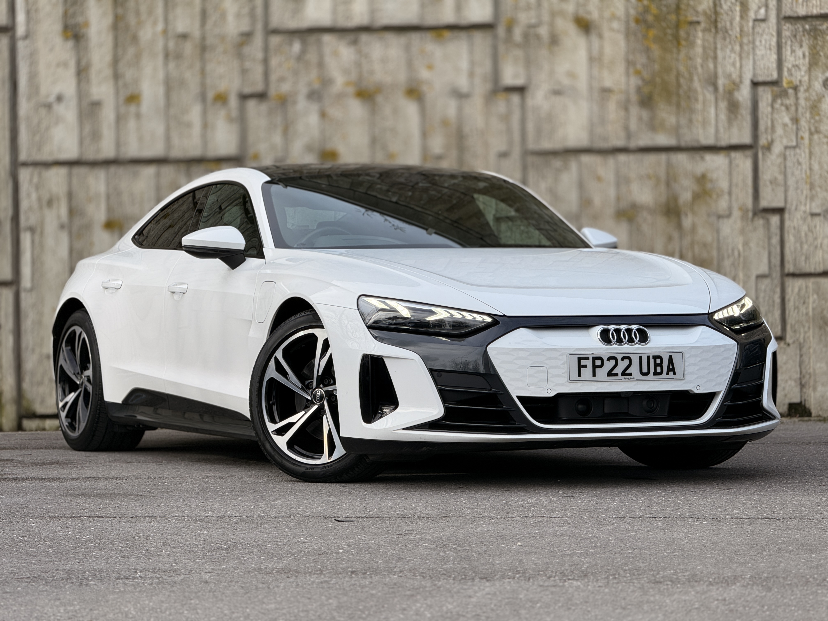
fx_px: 2870
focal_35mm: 120
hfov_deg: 16.4
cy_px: 310
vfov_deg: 12.3
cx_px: 414
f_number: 2.8
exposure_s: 1/363
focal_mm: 15.66
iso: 50
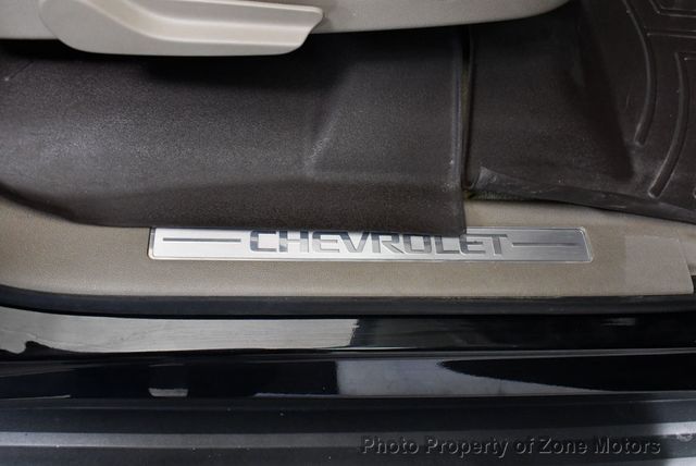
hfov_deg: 53.1
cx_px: 348
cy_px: 233
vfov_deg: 36.9
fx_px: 697
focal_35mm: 36
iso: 3200
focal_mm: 18
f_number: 3.5
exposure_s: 1/60
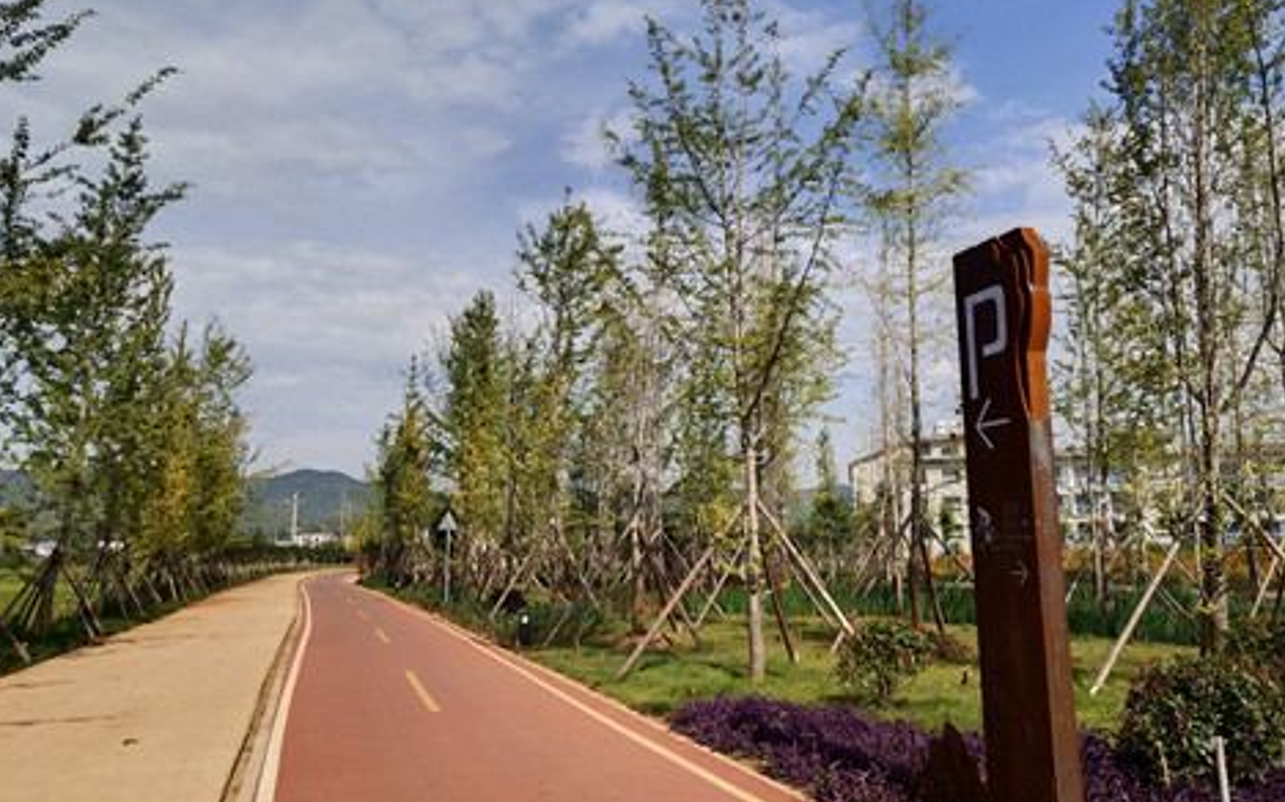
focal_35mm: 34
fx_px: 1190
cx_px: 653
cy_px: 347
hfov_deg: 56.7
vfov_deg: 37.2
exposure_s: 1/1919
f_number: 1.8
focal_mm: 3.95
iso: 51
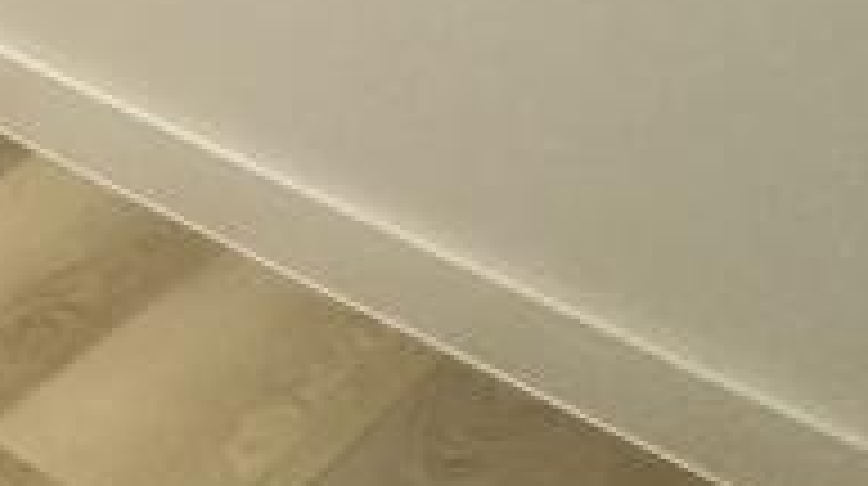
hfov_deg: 14.8
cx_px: -1255
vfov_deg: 12.0
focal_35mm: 81
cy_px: -680
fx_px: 1862
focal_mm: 2.22
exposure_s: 1/100
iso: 200
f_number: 2.2
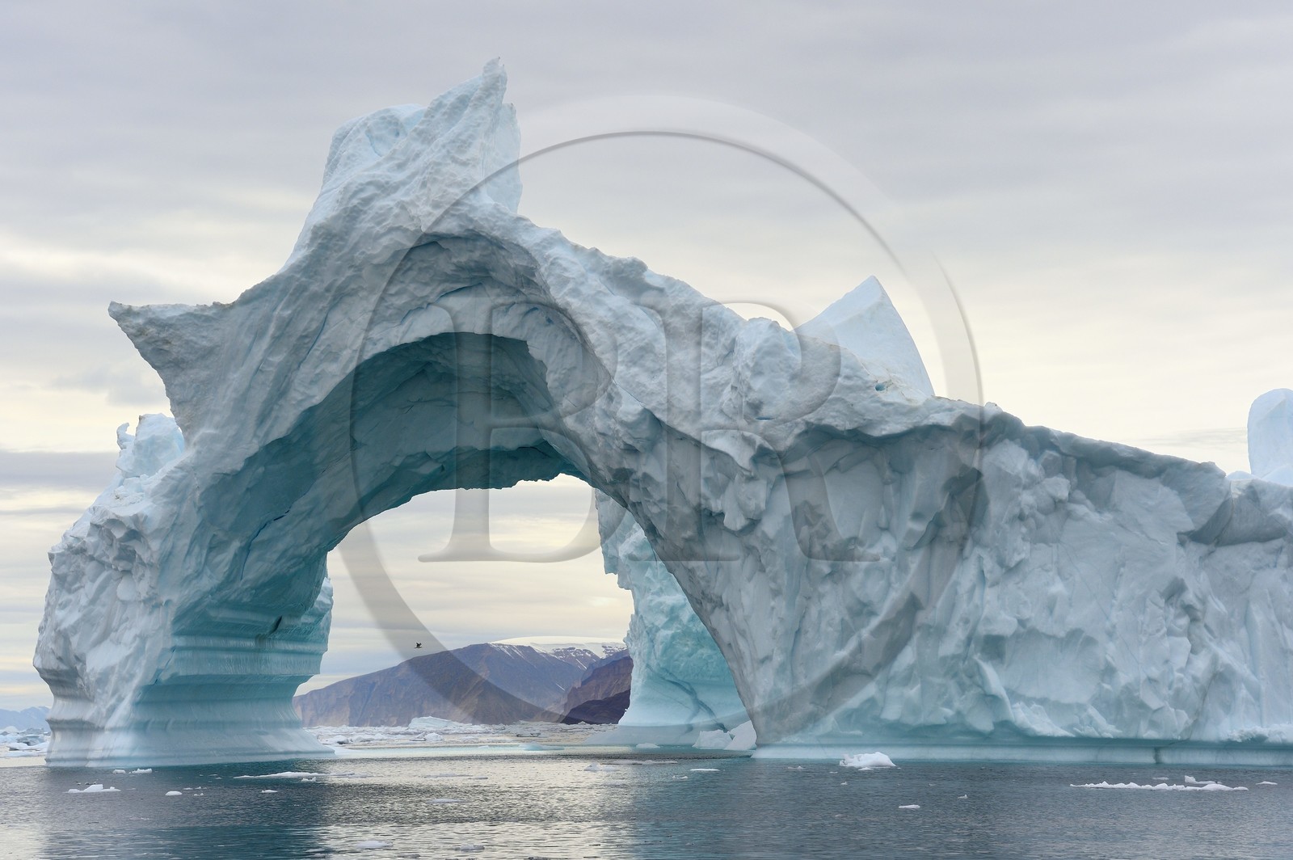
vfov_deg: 10.9
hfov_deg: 16.4
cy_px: 430
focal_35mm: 125
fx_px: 4486
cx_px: 646
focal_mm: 125
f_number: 9
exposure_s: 1/640
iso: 400
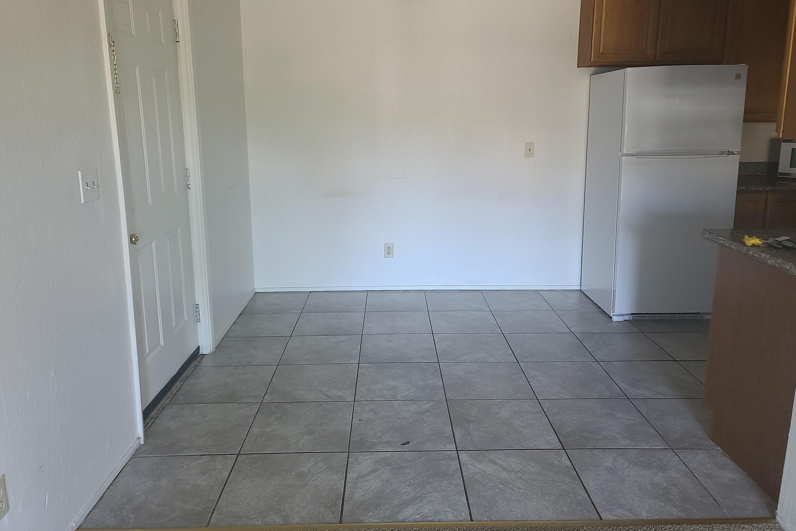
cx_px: 404
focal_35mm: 27
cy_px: 222
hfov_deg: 67.4
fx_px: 597
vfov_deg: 47.7
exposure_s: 1/60
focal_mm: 7
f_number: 1.8
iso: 200
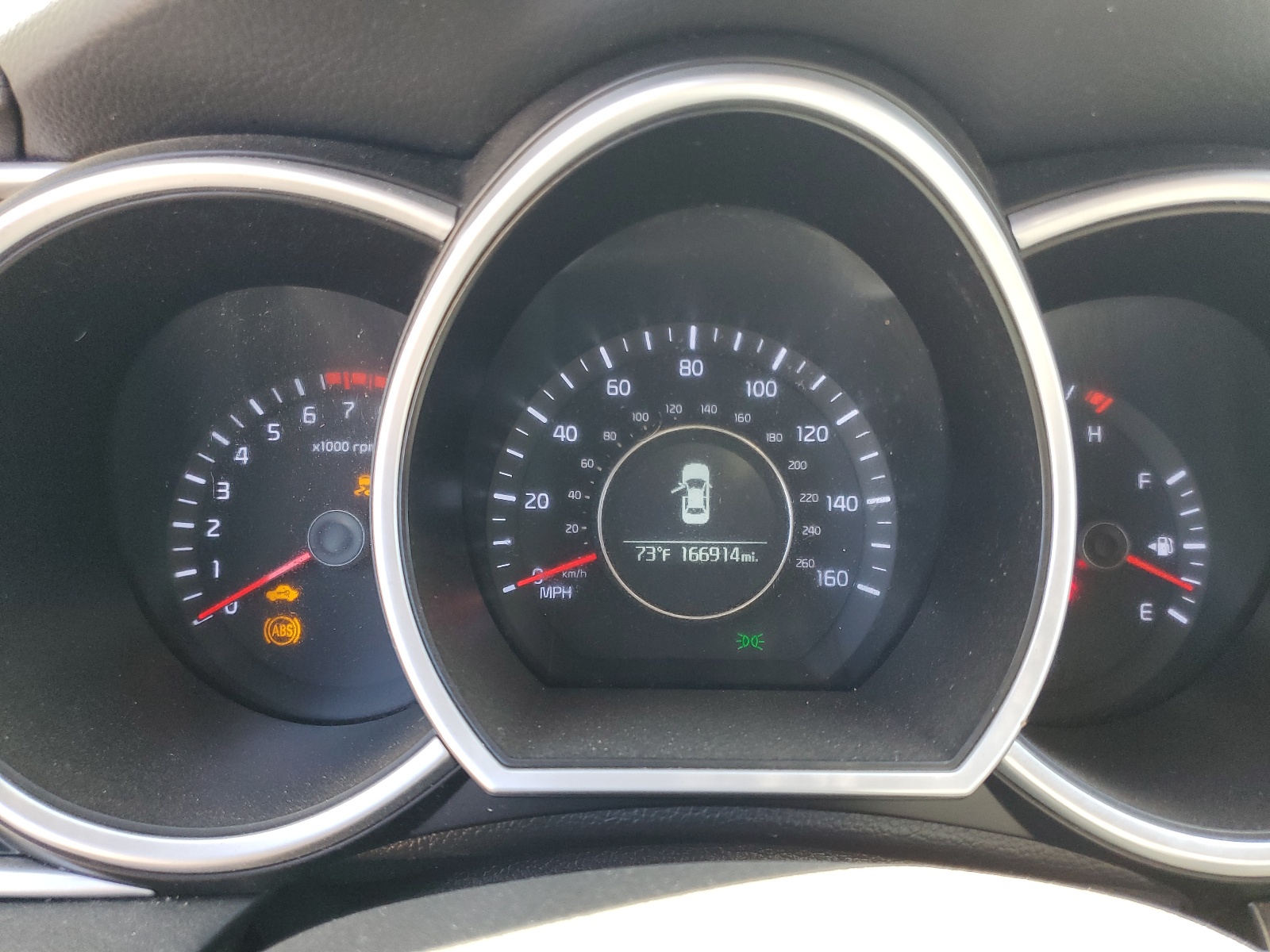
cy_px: 476
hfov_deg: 67.3
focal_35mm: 26
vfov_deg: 53.1
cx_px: 635
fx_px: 954
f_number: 1.5
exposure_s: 1/120
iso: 86
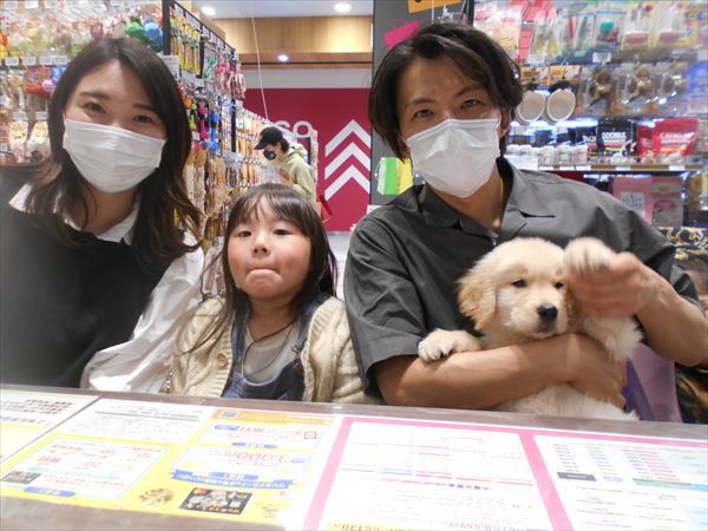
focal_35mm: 26
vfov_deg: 53.1
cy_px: 266
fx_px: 532
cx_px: 354
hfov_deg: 67.3
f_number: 3.2
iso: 250
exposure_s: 1/30
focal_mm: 4.6
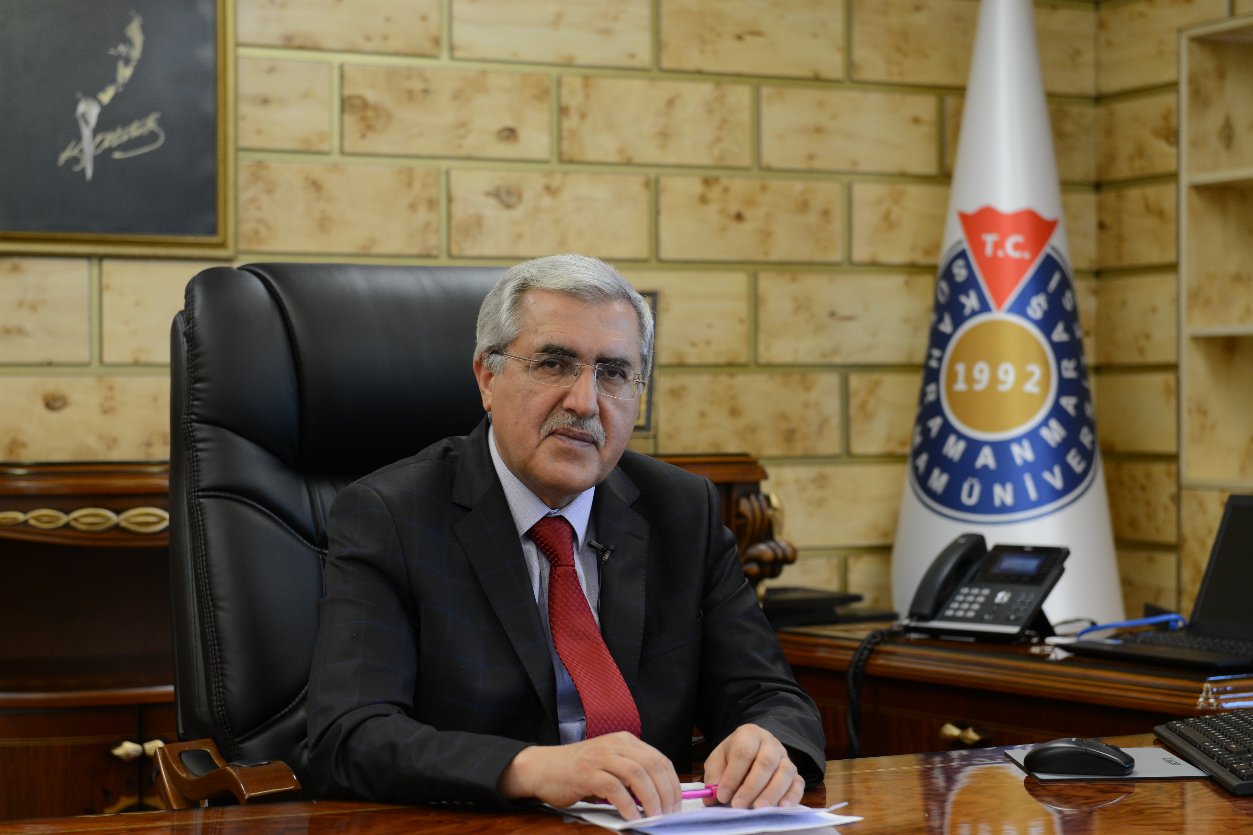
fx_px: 2471
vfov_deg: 19.2
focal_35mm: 71
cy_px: 447
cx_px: 628
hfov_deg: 28.5
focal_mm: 66
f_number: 4
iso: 800
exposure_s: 1/160
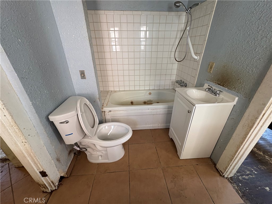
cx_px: 136
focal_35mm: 14
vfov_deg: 85.7
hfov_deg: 102.1
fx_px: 110
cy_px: 102
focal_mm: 2.22
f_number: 2.2
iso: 200
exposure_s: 1/60
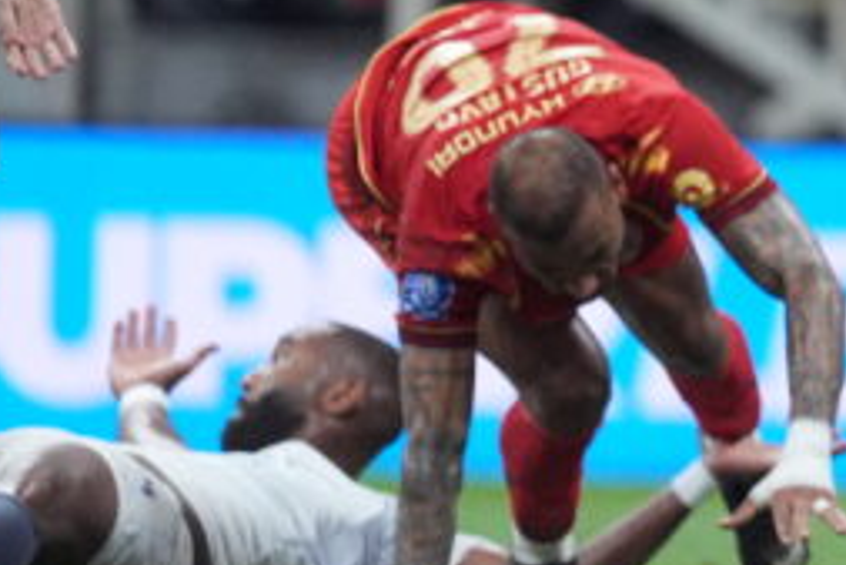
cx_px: 1525
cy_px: -201
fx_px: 29790
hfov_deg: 1.6
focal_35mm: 1267
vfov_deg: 1.1
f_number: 2.8
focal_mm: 300
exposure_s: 1/1250
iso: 3200
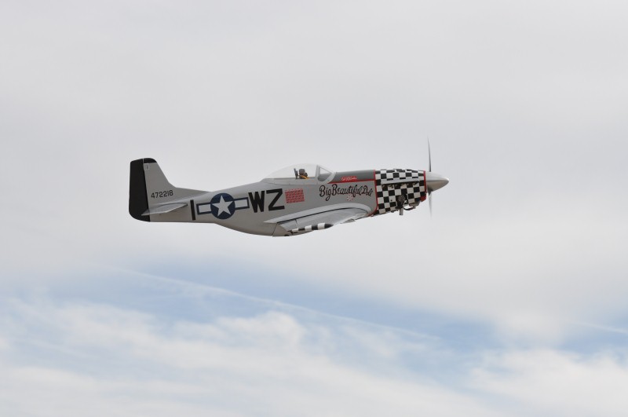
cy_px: 208
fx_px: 1829
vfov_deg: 13.0
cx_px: 314
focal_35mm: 105
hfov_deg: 19.5
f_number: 7.1
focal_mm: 70
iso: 400
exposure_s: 1/1600
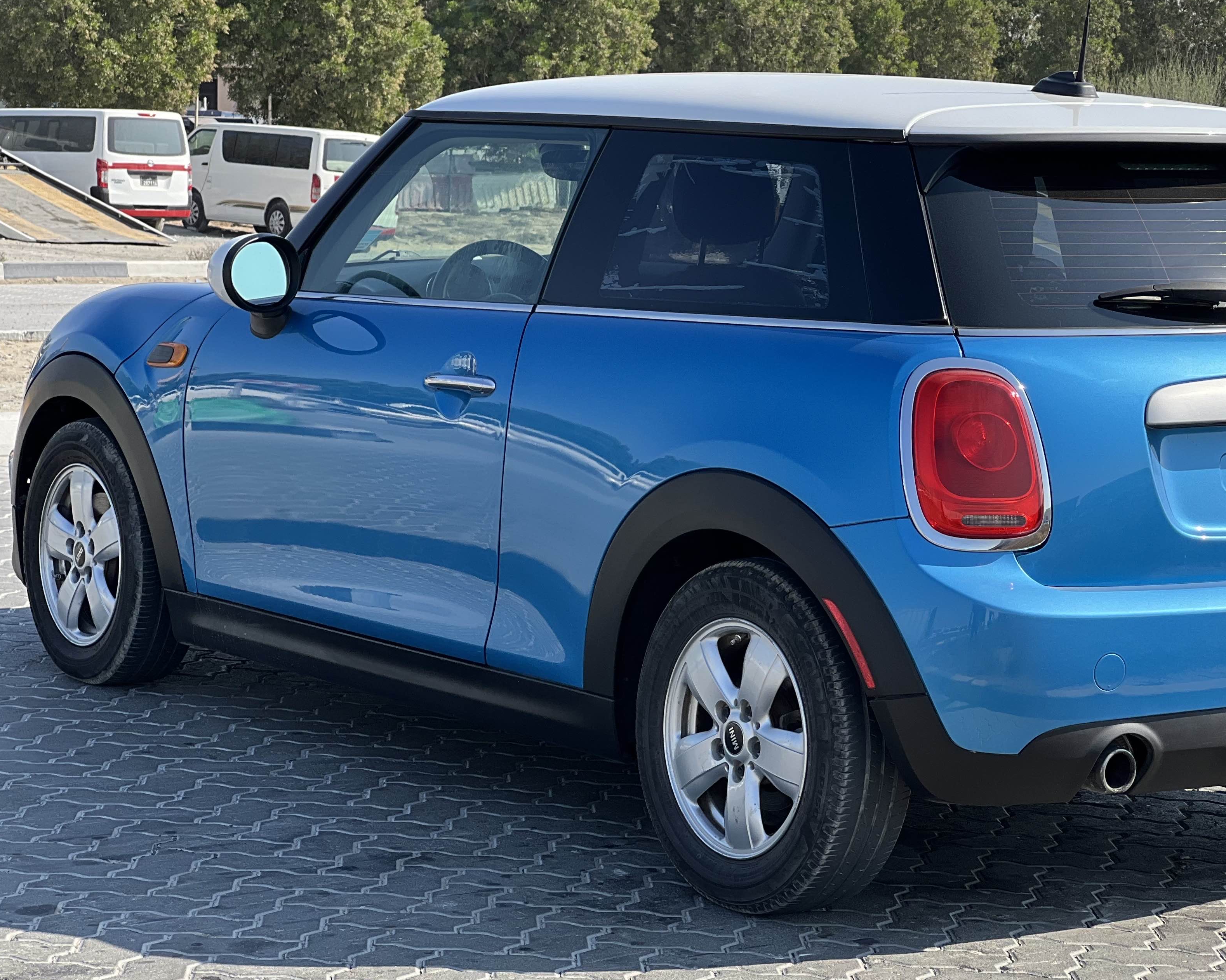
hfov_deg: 19.9
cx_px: 781
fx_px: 3483
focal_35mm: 96
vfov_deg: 16.0
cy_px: 477
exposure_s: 1/359
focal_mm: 9
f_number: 2.8
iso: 32
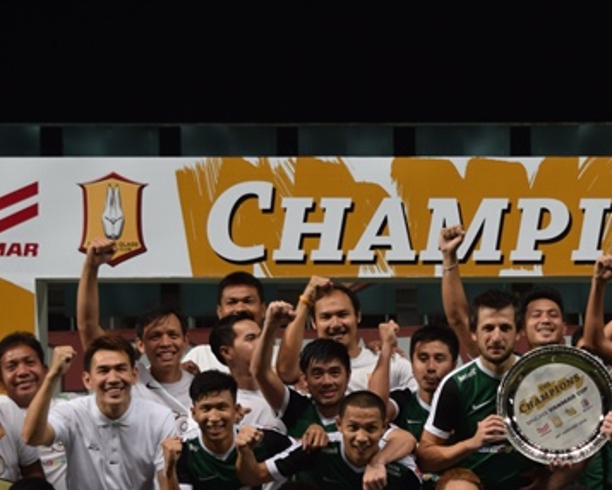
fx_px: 2700
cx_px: 549
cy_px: 427
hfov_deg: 12.8
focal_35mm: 149
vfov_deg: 10.3
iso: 400
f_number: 5
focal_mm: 42
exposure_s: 1/100
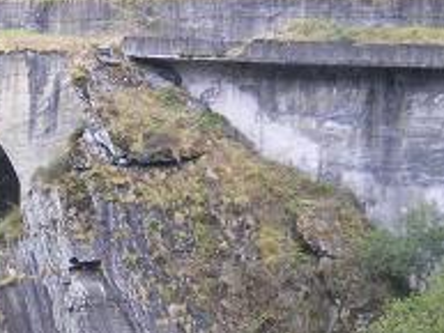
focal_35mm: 312
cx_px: -90
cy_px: 253
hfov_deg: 6.3
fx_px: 4004
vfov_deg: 4.8
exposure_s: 1/100
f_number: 5.9
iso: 250
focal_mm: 18.9
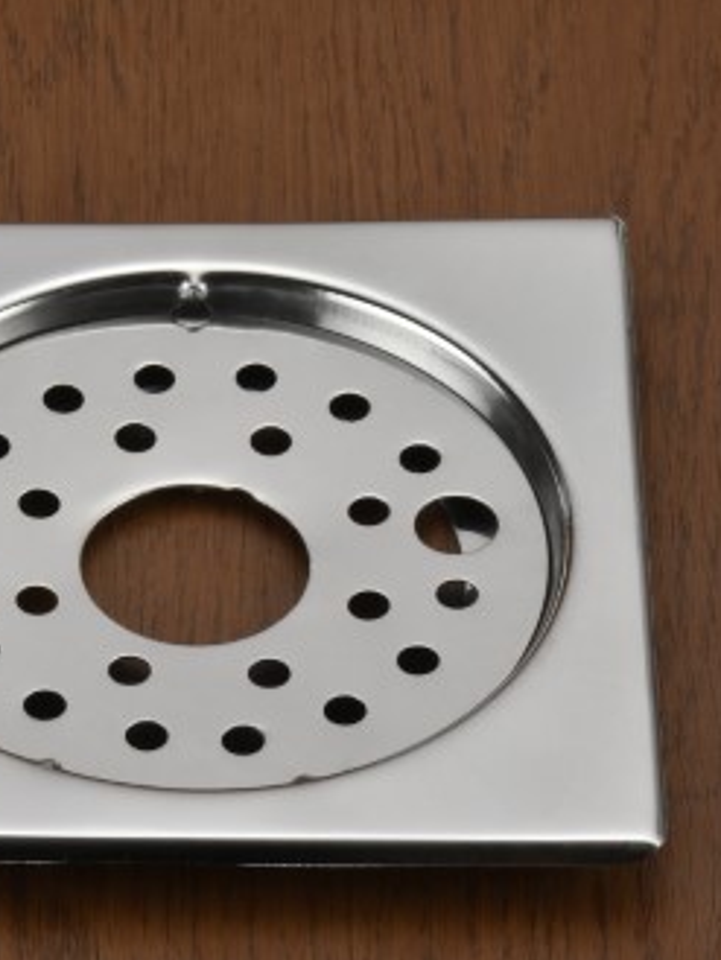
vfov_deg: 5.4
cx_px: 178
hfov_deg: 4.0
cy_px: 525
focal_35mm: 368
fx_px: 10213
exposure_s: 1/50
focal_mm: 105
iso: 200
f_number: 20
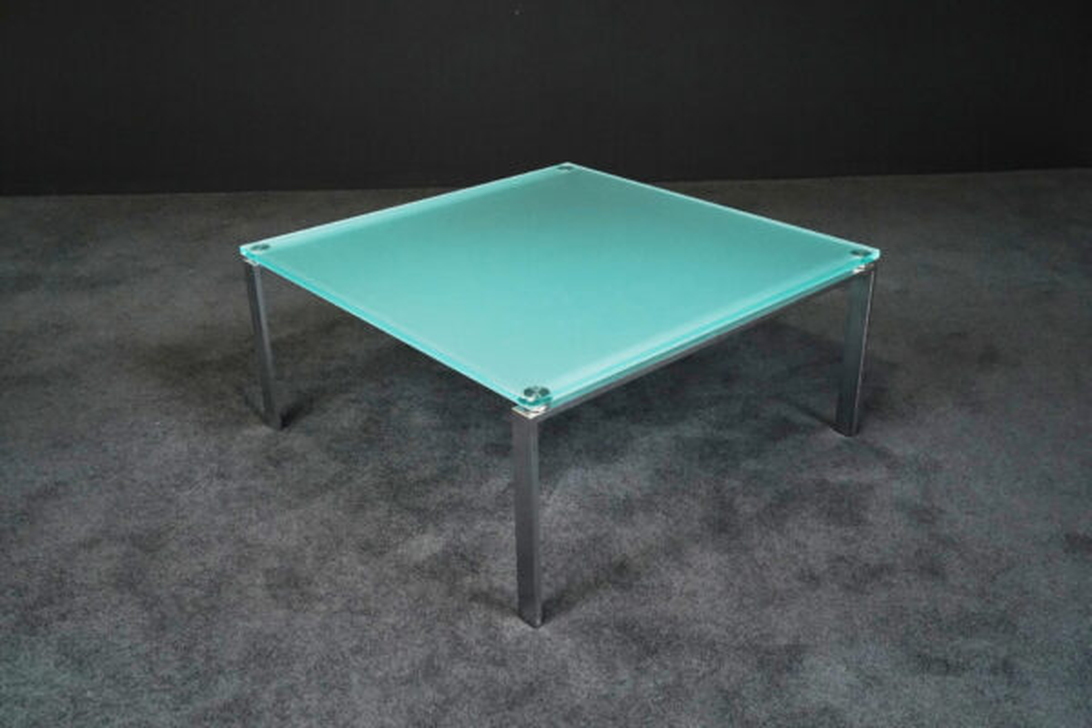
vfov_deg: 40.0
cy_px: 364
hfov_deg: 57.2
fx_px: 1001
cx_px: 546
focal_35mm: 33
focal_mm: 33
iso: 5000
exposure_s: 1/125
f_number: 9
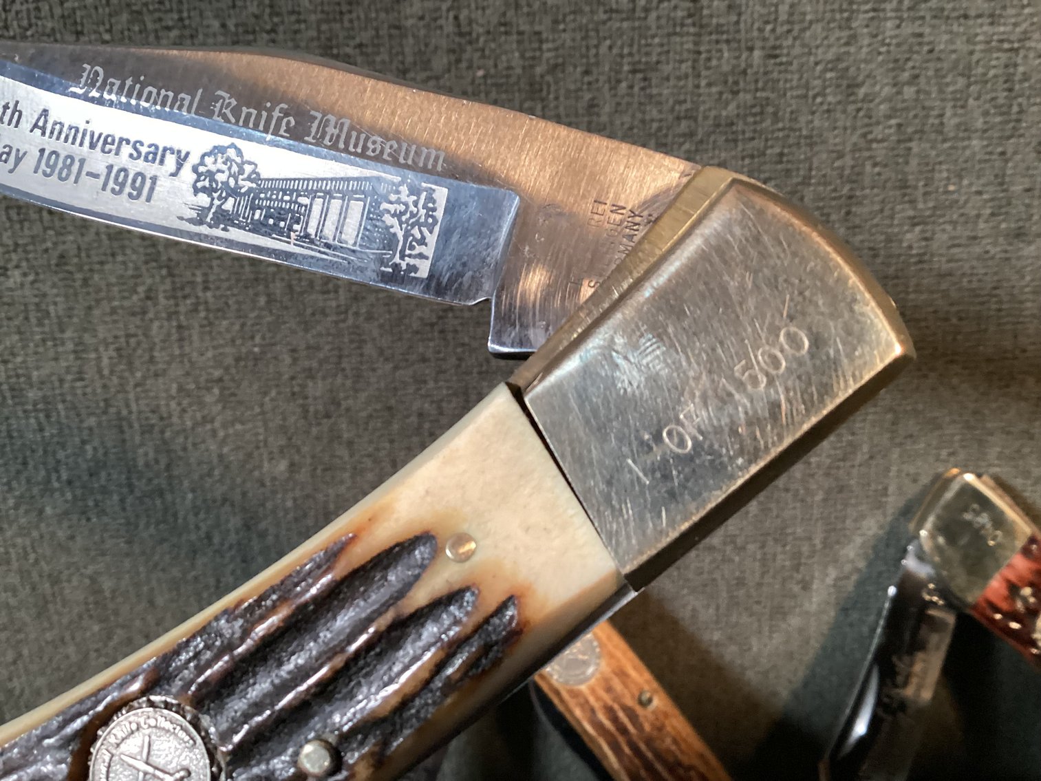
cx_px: 520
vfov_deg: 45.4
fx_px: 932
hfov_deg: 58.3
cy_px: 390
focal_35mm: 31
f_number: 2.4
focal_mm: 3.3
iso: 320
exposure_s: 1/60
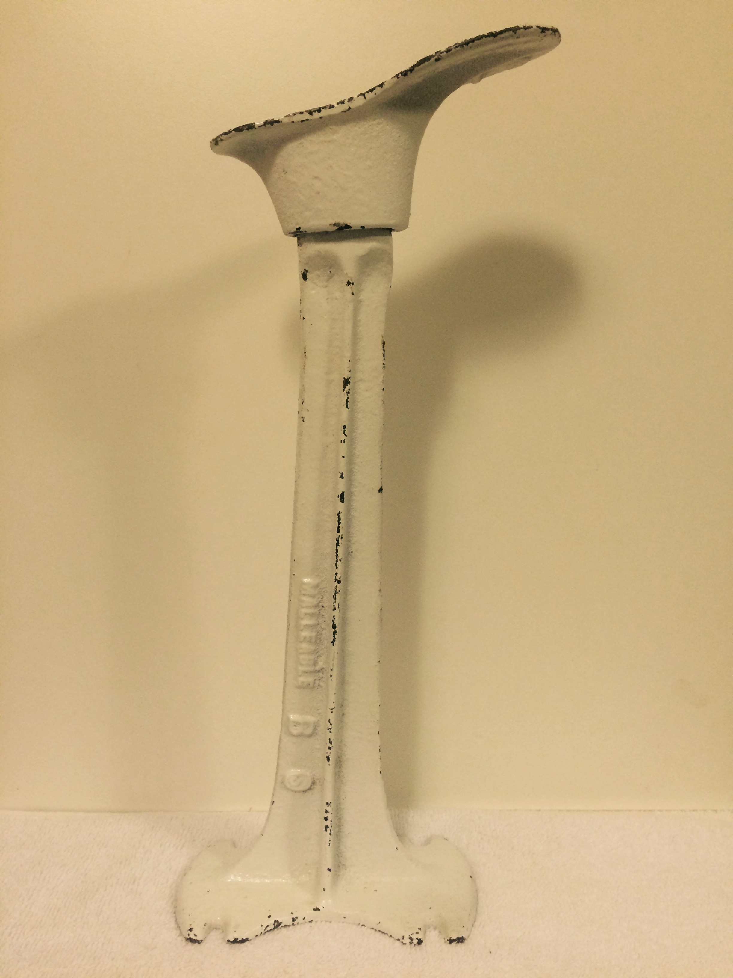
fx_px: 819
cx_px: 366
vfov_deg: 61.7
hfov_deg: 48.2
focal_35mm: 29
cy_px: 489
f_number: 2.2
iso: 64
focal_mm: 4.15
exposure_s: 1/30
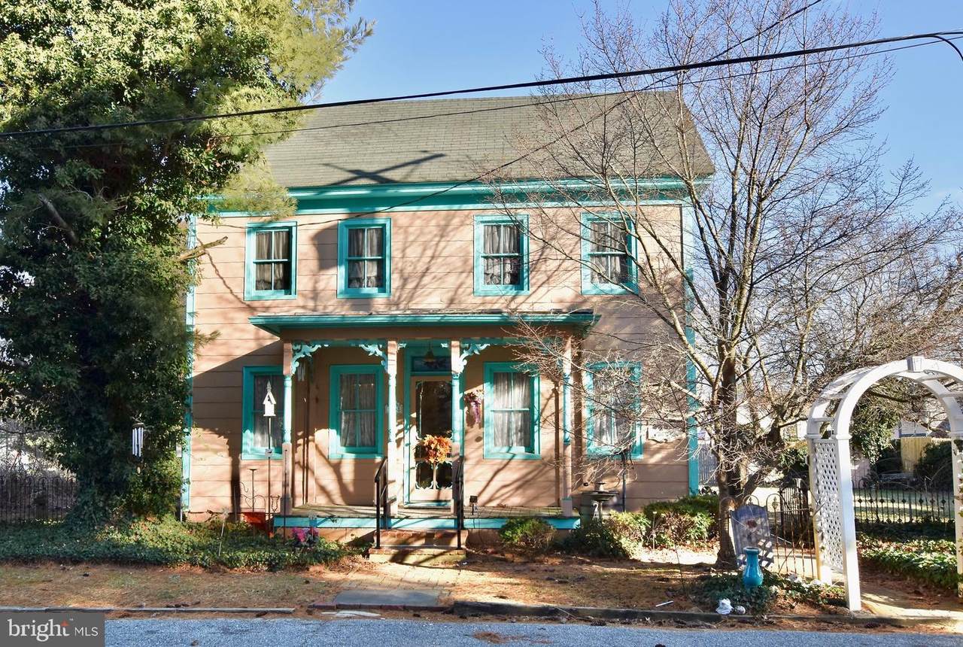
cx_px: 482
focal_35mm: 27
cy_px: 324
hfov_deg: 67.3
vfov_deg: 48.2
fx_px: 724
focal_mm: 18
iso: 280
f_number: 8
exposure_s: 1/250
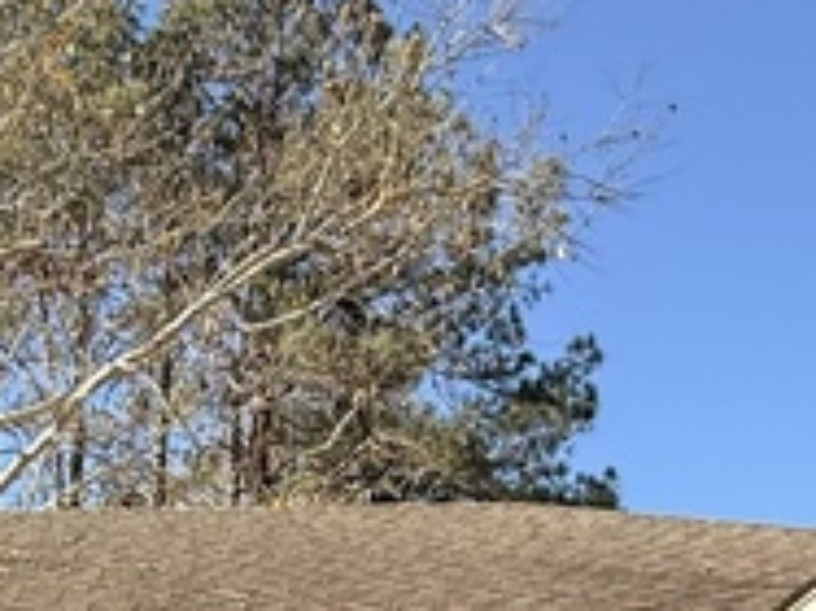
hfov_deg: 31.9
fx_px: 1413
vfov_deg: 20.8
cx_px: 253
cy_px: 912
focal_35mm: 60
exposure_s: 1/751
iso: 64
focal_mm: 2.22
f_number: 2.2
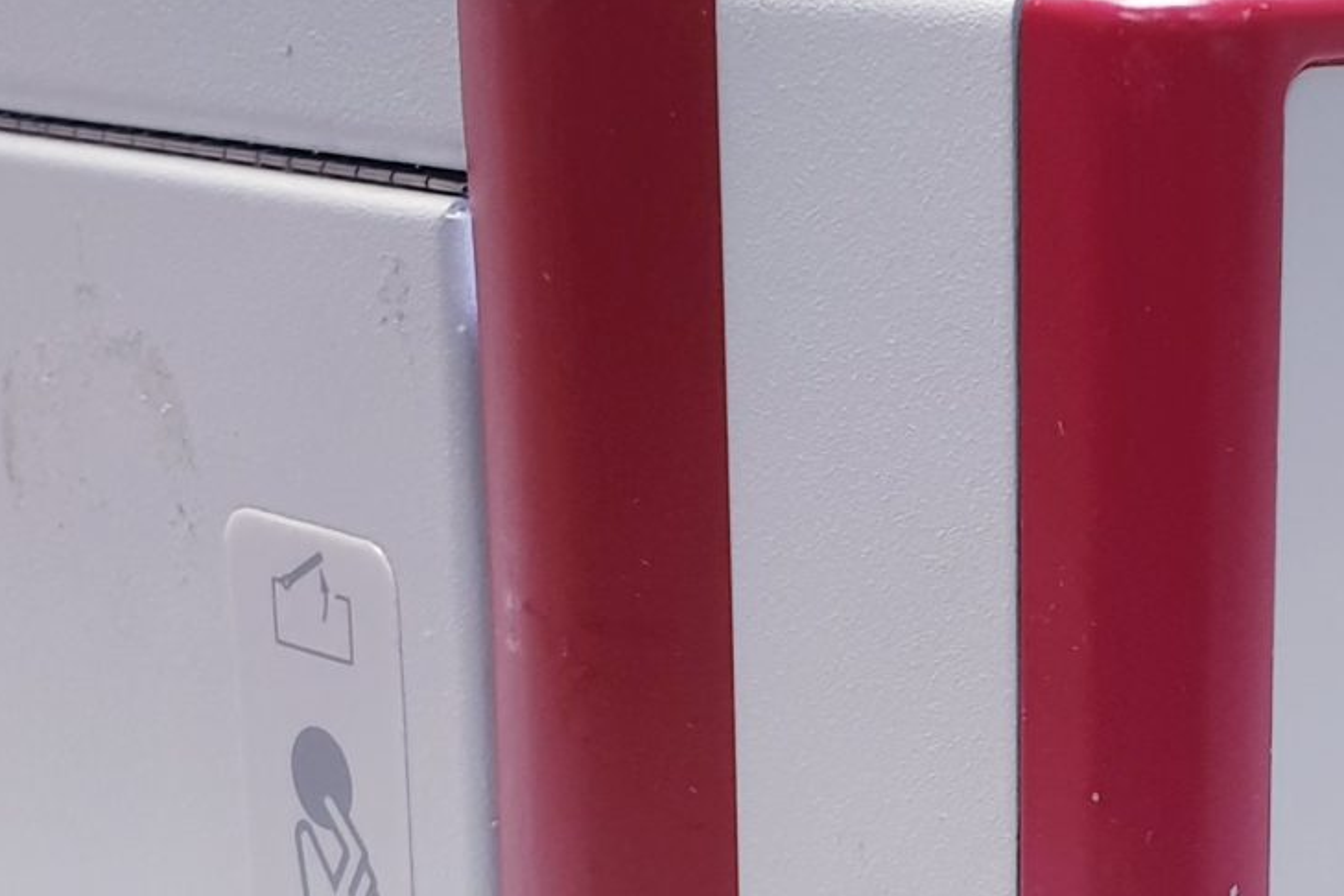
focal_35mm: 95
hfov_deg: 21.2
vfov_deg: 14.3
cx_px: 1053
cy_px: 719
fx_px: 3546
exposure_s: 1/50
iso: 100
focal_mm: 4.3
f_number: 2.4
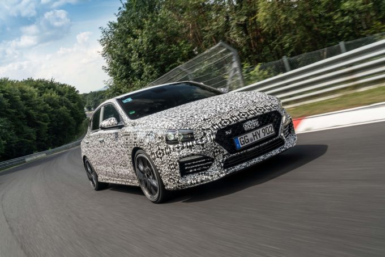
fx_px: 342
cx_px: 192
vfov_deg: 41.1
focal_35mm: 32
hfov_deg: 58.7
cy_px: 128
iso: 250
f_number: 13
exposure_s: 1/80
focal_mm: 32
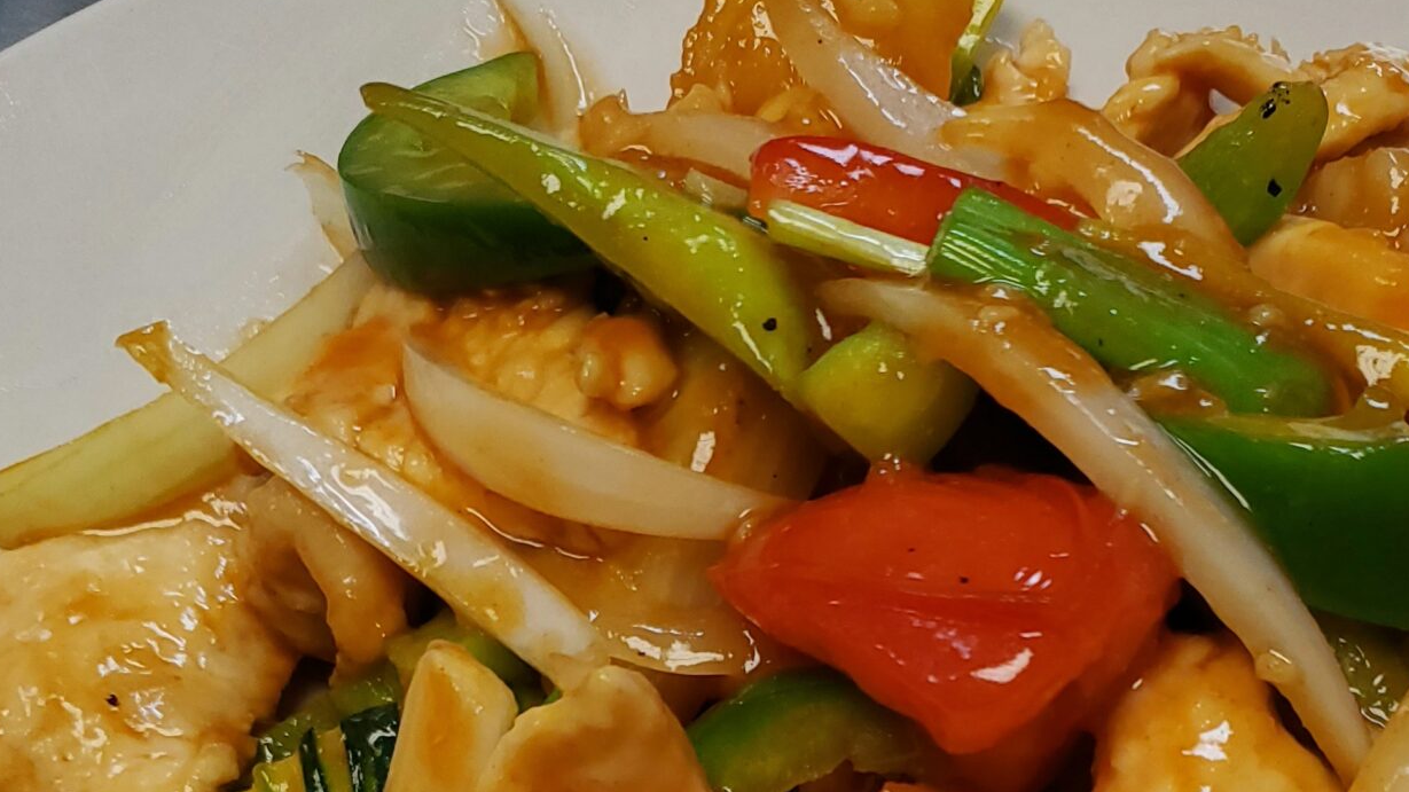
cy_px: 1252
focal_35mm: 59
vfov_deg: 17.8
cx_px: 945
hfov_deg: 35.1
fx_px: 2204
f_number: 1.5
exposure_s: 1/120
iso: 80
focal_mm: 4.3
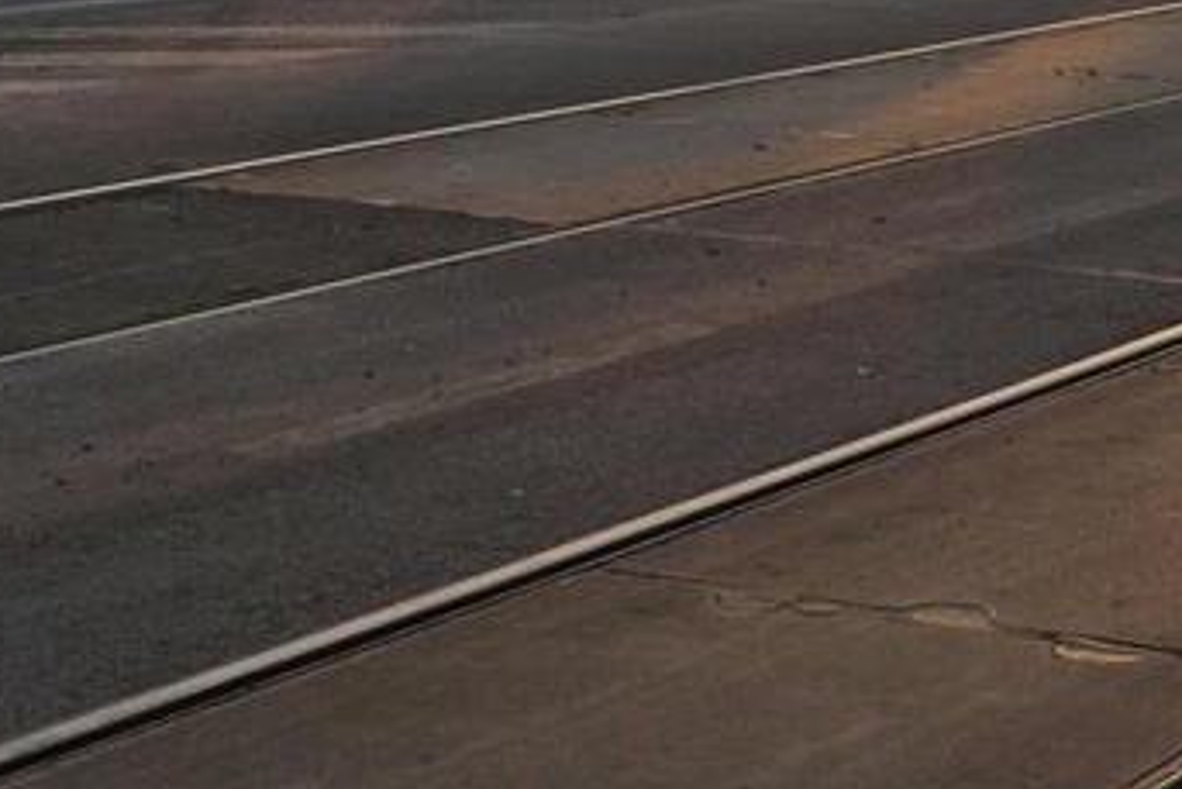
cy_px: -374
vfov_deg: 11.7
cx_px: 1161
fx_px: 3679
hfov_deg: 17.8
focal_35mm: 112
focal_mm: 16
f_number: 8
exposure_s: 1/125
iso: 100
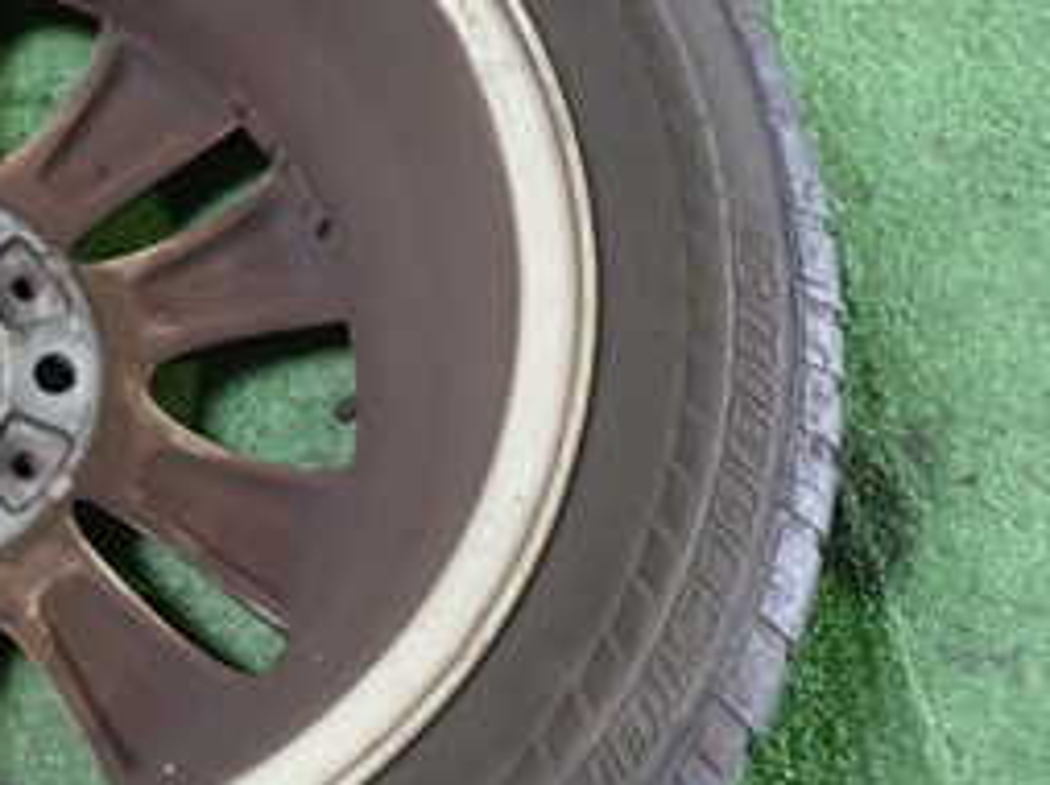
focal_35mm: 71
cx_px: -58
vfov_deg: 20.7
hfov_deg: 25.7
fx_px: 2152
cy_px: 368
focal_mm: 5.4
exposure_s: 1/30
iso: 500
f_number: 2.3
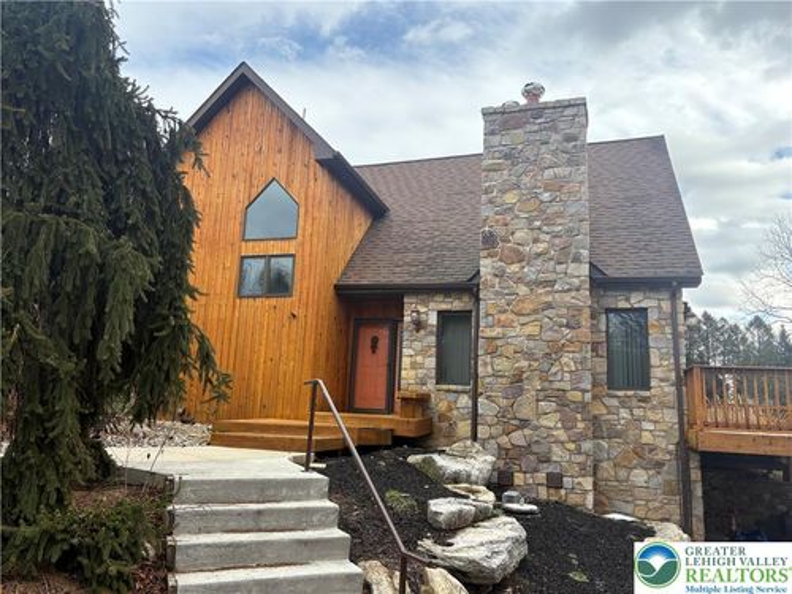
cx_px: 396
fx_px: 595
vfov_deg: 53.1
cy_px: 297
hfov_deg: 67.3
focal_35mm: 26
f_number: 1.6
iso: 64
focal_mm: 5.96
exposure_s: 1/1064
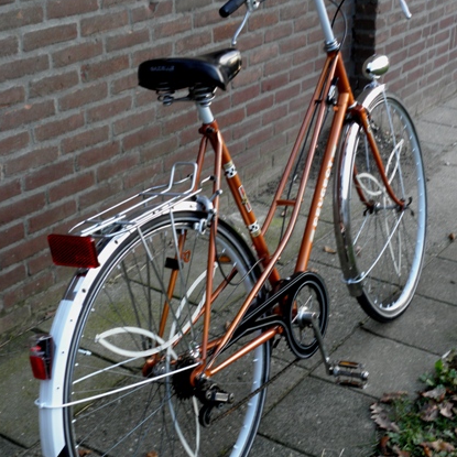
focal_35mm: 60
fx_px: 896
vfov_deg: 28.6
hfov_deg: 28.6
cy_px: 252
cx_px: 247
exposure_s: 1/8
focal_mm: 8.53
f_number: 3.4
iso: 125
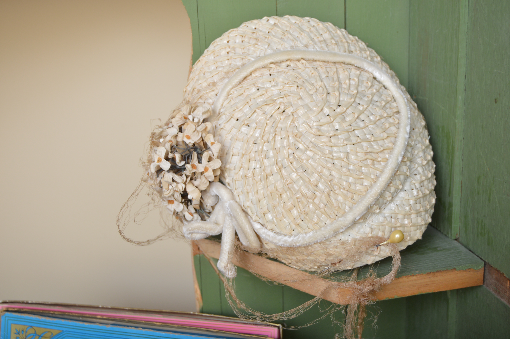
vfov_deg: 25.7
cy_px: 170
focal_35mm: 52
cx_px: 255
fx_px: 743
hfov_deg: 37.9
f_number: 4.5
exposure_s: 1/200
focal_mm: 35
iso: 200
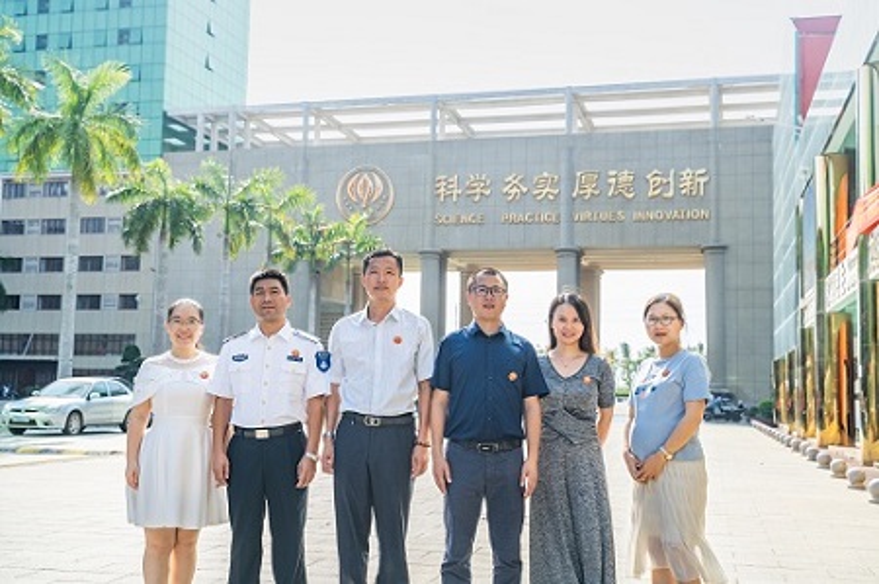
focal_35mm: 43
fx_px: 1049
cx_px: 440
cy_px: 292
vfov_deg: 31.1
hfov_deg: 45.5
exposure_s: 1/1000
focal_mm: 43
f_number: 5
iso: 320
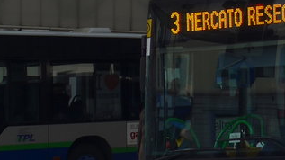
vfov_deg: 6.3
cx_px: 485
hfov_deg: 10.7
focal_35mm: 190
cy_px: -31
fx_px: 1435
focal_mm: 9.5
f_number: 3
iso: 80
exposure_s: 1/400
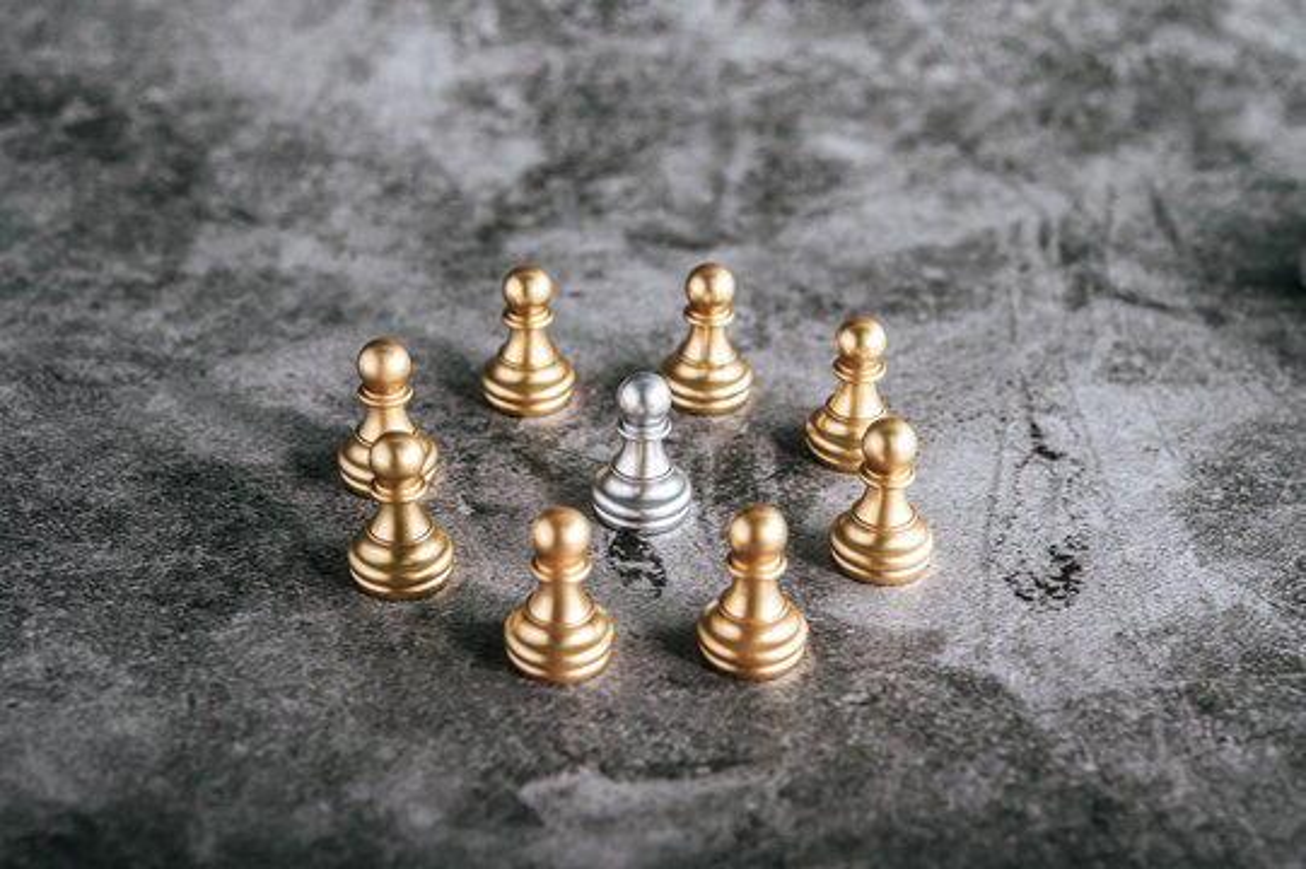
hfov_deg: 33.4
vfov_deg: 22.6
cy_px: 434
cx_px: 653
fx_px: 2175
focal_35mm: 60
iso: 800
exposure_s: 1/160
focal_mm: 60
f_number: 8
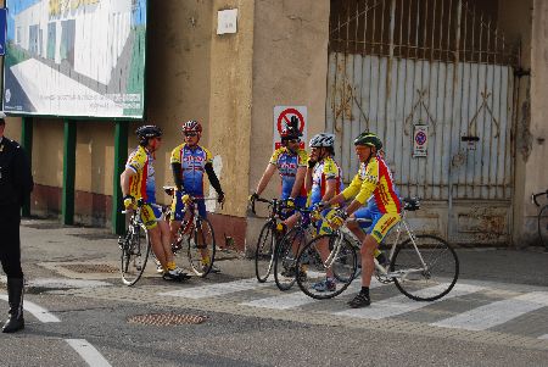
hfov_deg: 24.6
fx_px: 1257
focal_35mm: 82
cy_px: 184
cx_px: 274
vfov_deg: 16.6
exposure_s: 1/160
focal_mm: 55
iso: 200
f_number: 9
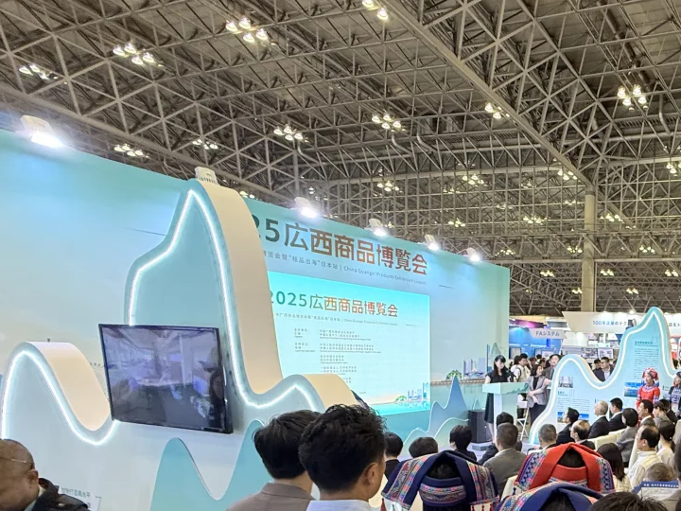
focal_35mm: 28
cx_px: 679
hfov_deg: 51.2
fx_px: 551
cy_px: 406
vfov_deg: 47.2
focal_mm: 2.22
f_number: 2.2
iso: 250
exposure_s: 1/100
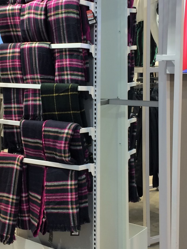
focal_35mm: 60
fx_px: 432
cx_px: 65
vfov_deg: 32.0
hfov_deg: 24.3
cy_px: 94
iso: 40
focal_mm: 4.15
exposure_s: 1/33
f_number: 2.2
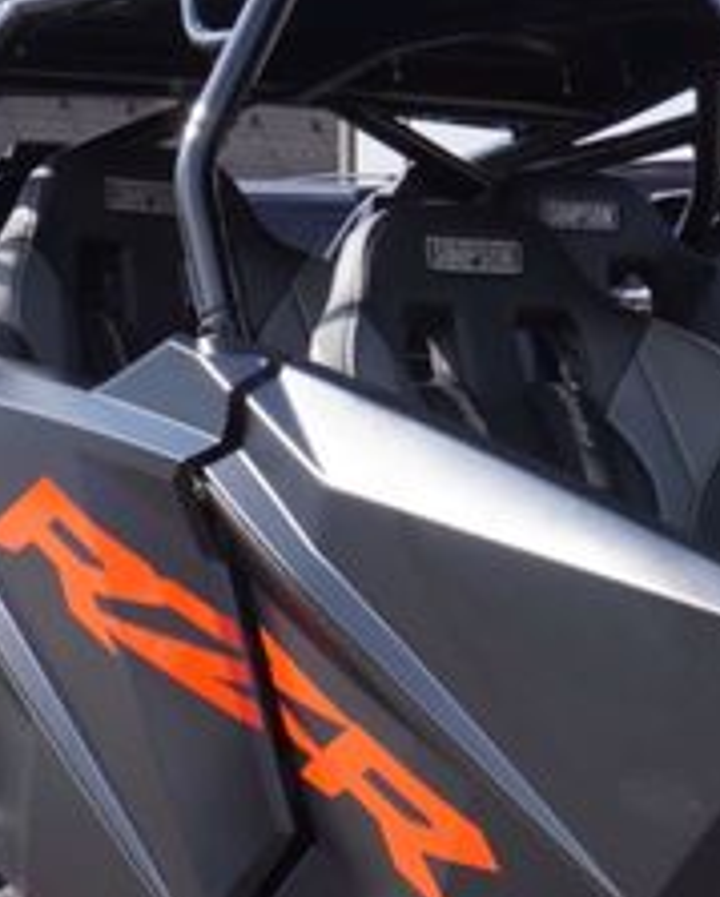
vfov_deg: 12.1
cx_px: 1006
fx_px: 4120
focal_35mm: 155
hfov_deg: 9.8
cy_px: 1146
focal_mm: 24
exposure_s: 1/125
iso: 100
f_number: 9
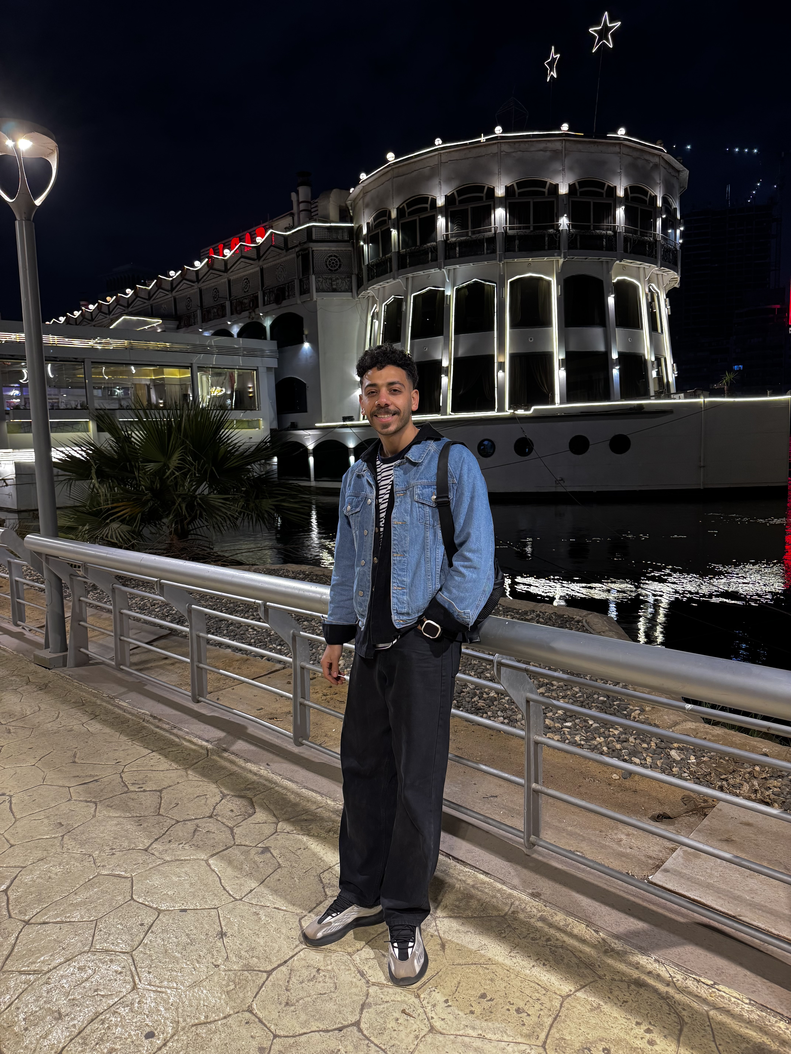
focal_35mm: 24
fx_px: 731
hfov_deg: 56.8
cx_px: 396
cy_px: 527
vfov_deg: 71.6
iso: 320
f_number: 1.78
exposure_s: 1/50
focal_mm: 6.76
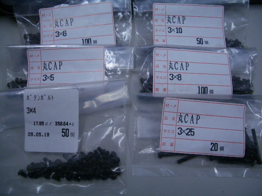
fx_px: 265
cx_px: 131
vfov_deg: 40.7
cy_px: 98
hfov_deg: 52.6
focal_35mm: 35
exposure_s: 1/80
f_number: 2.6
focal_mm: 5.8
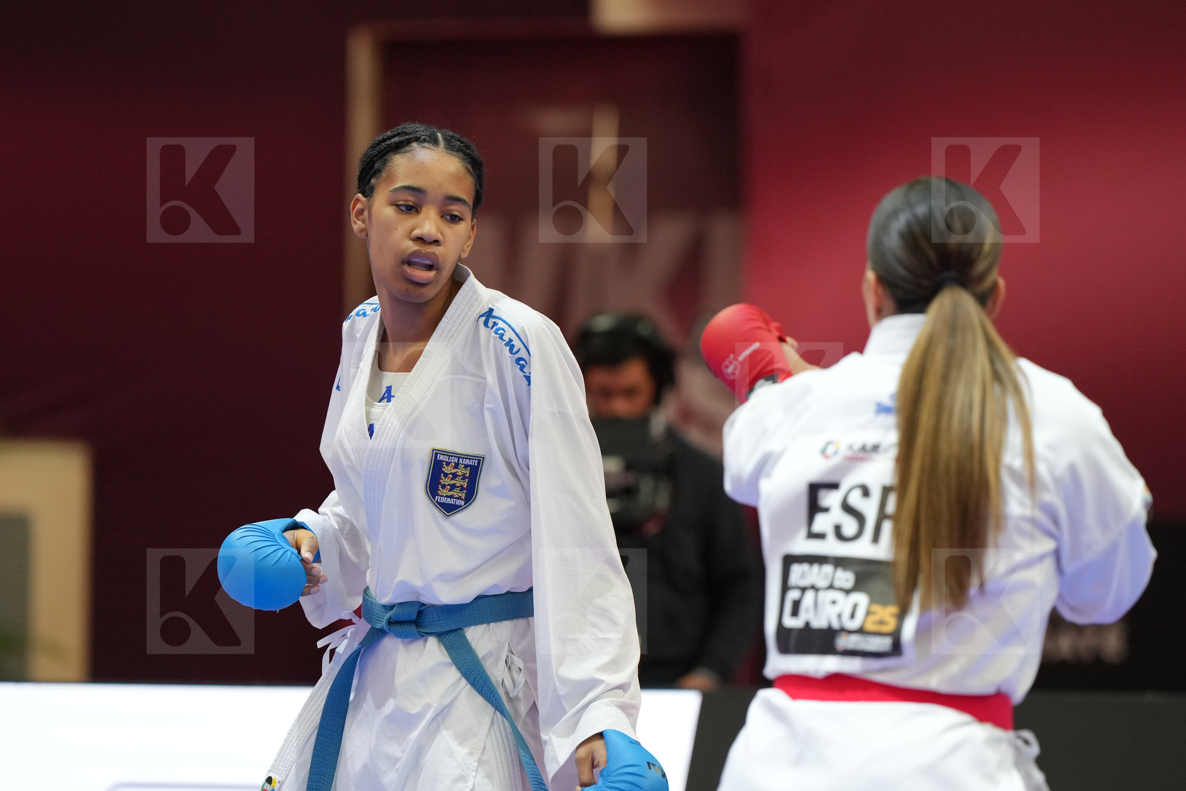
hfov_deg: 8.1
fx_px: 8399
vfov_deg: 5.4
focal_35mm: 255
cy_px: 396
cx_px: 593
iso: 1600
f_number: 2.8
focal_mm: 170
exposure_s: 1/1000
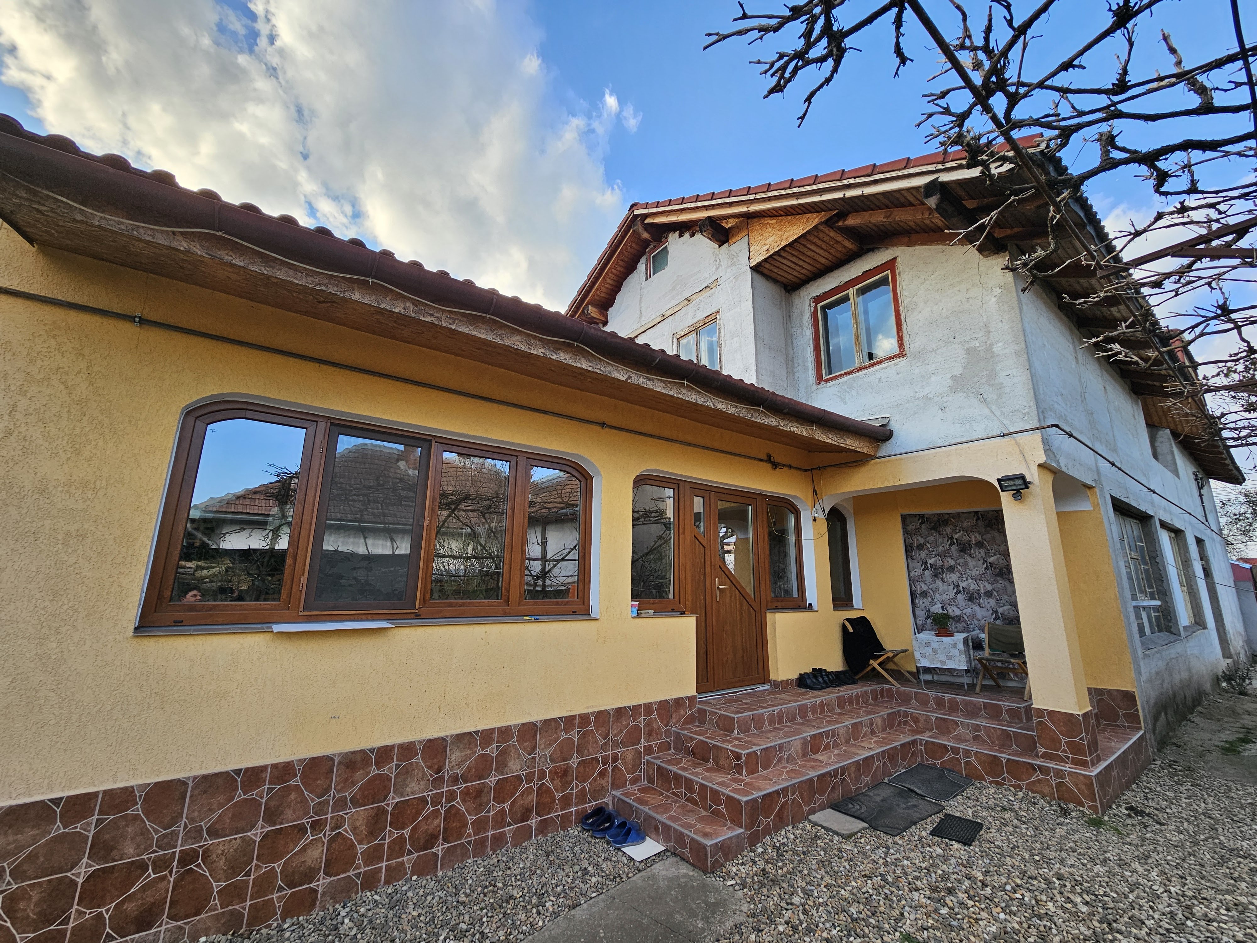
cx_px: 628
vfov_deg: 89.9
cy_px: 472
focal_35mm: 13
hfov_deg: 106.2
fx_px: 472
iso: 50
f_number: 2.2
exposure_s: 1/362
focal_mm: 2.2
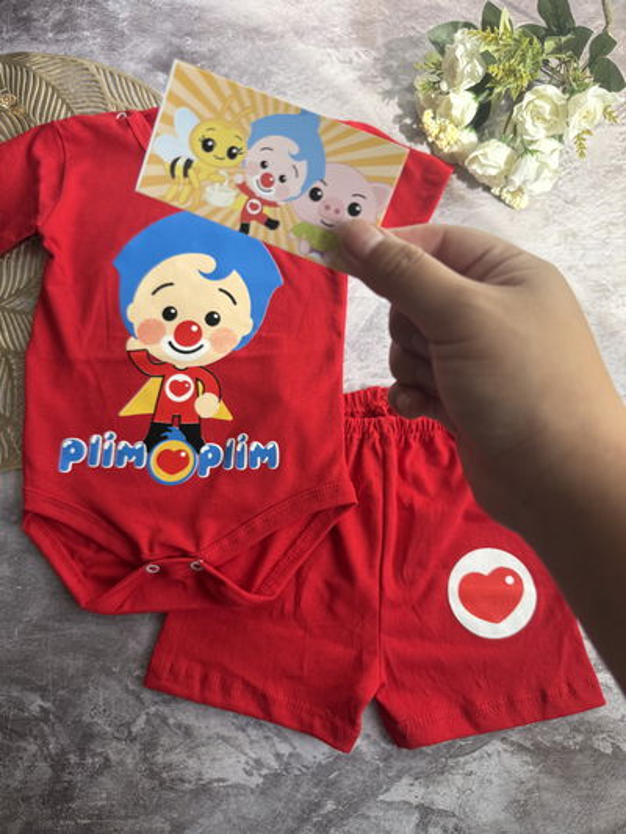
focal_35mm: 24
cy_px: 417
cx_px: 313
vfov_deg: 71.6
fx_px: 578
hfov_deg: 56.8
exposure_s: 1/504
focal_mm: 6.76
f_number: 1.78
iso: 100
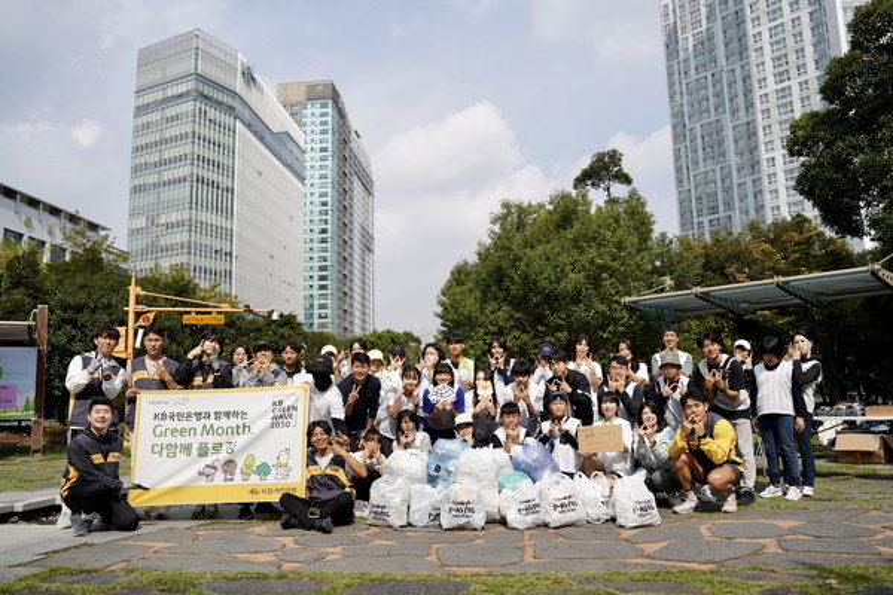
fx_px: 695
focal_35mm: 28
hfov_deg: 65.5
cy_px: 298
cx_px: 446
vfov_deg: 46.4
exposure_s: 1/1250
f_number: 3.5
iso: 100
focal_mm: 28
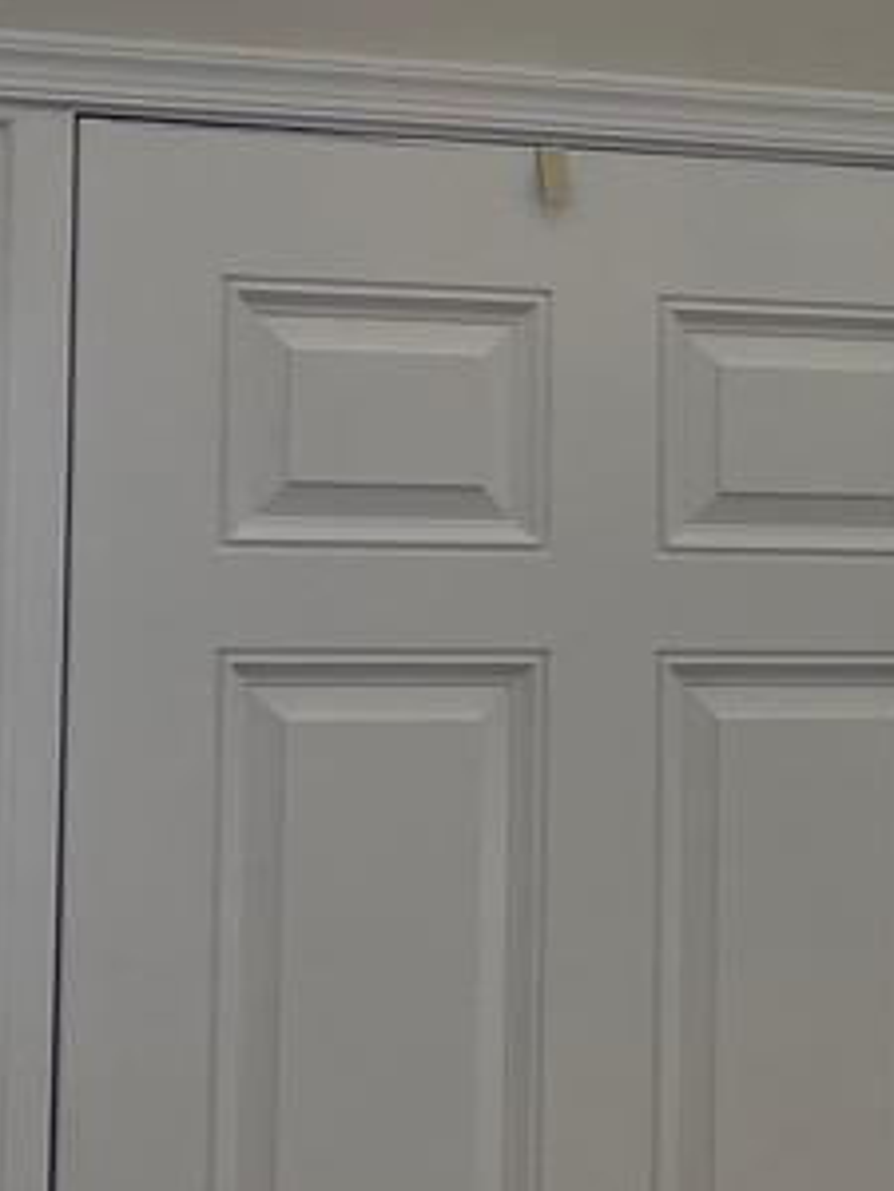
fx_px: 4580
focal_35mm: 133
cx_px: 1510
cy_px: 282
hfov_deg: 10.6
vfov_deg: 14.8
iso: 100
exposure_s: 1/120
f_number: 1.6
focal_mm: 4.2
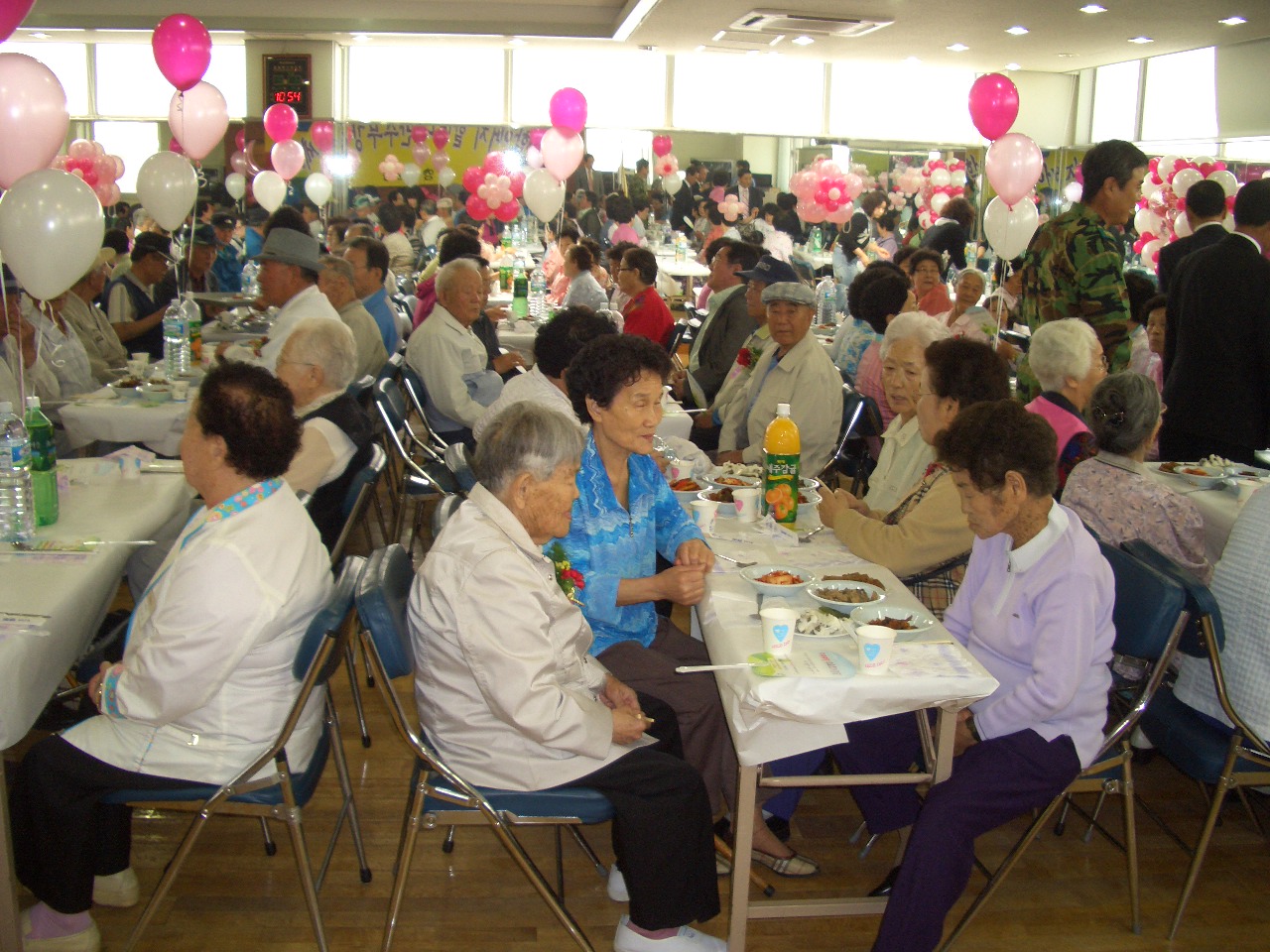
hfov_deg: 52.6
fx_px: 1284
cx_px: 635
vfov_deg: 40.7
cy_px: 476
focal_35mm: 35
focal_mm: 5.8
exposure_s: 1/60
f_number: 2.6
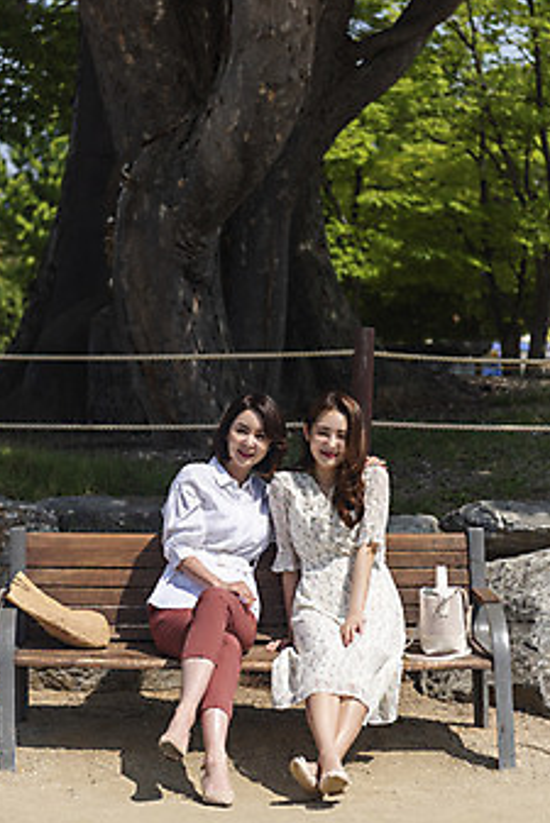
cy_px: 376
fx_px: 1900
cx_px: 251
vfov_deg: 24.5
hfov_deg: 16.5
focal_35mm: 83
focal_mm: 70
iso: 100
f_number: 2.8
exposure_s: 1/3200
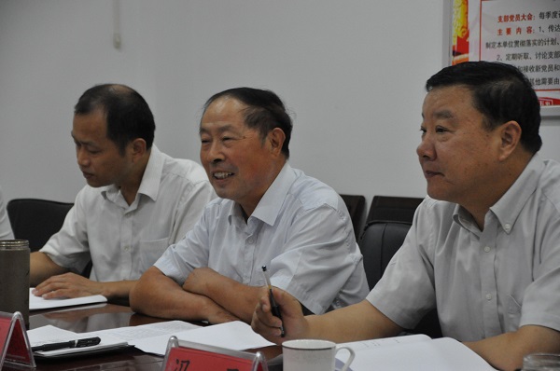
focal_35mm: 93
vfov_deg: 14.7
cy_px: 186
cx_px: 280
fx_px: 1444
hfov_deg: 21.9
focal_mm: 62
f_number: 5
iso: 2000
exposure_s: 1/60
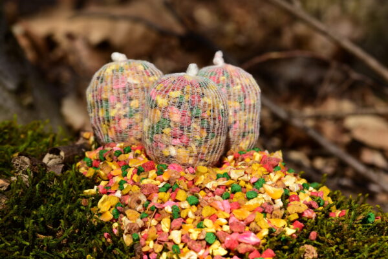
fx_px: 1697
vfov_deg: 8.7
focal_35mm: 158
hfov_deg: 13.0
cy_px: 130
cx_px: 194
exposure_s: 1/200
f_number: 13
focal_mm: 105
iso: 100
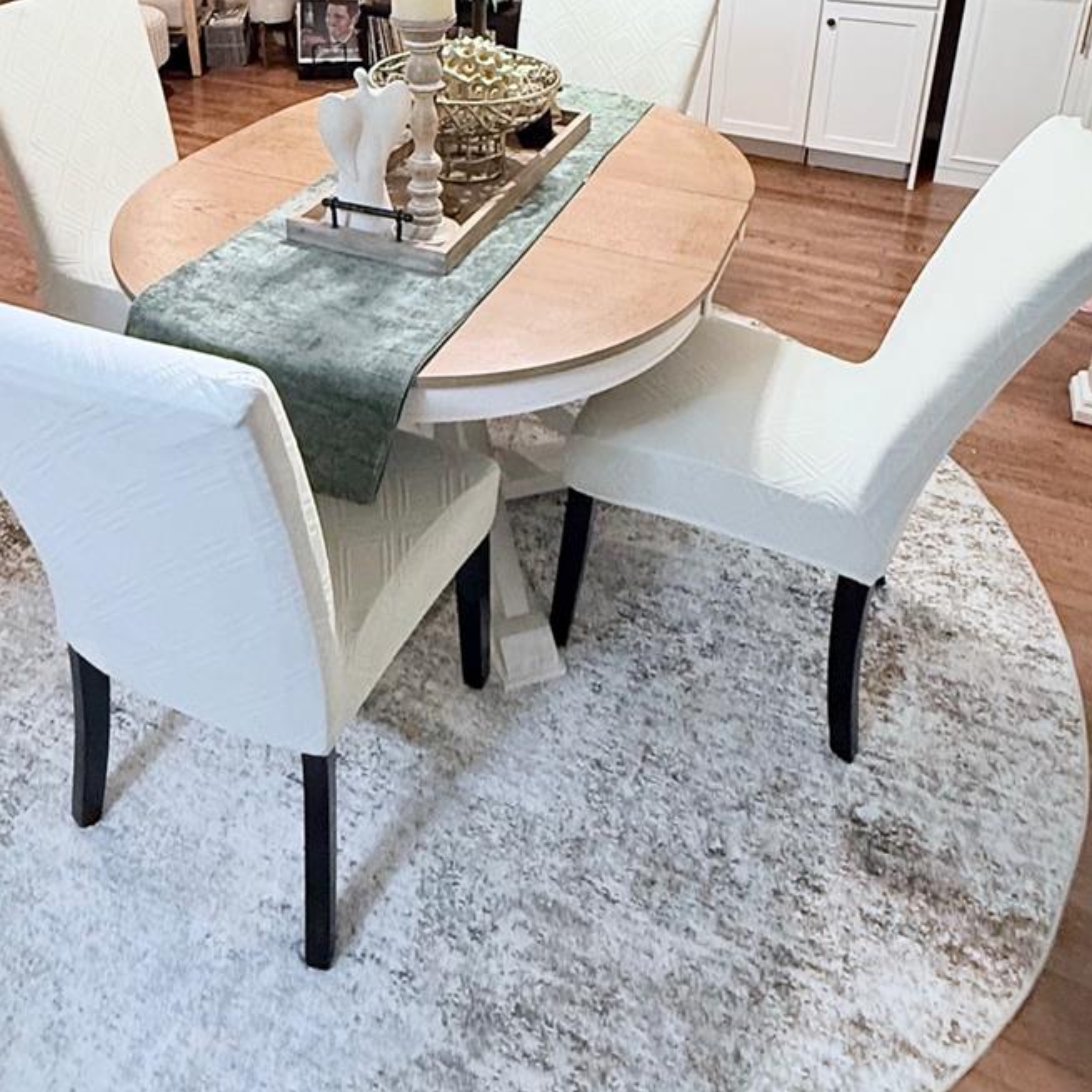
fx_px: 1035
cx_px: 427
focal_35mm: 29
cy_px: 133
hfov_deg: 55.1
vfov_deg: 50.1
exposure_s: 1/60
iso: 640
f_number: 2.2
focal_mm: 2.22
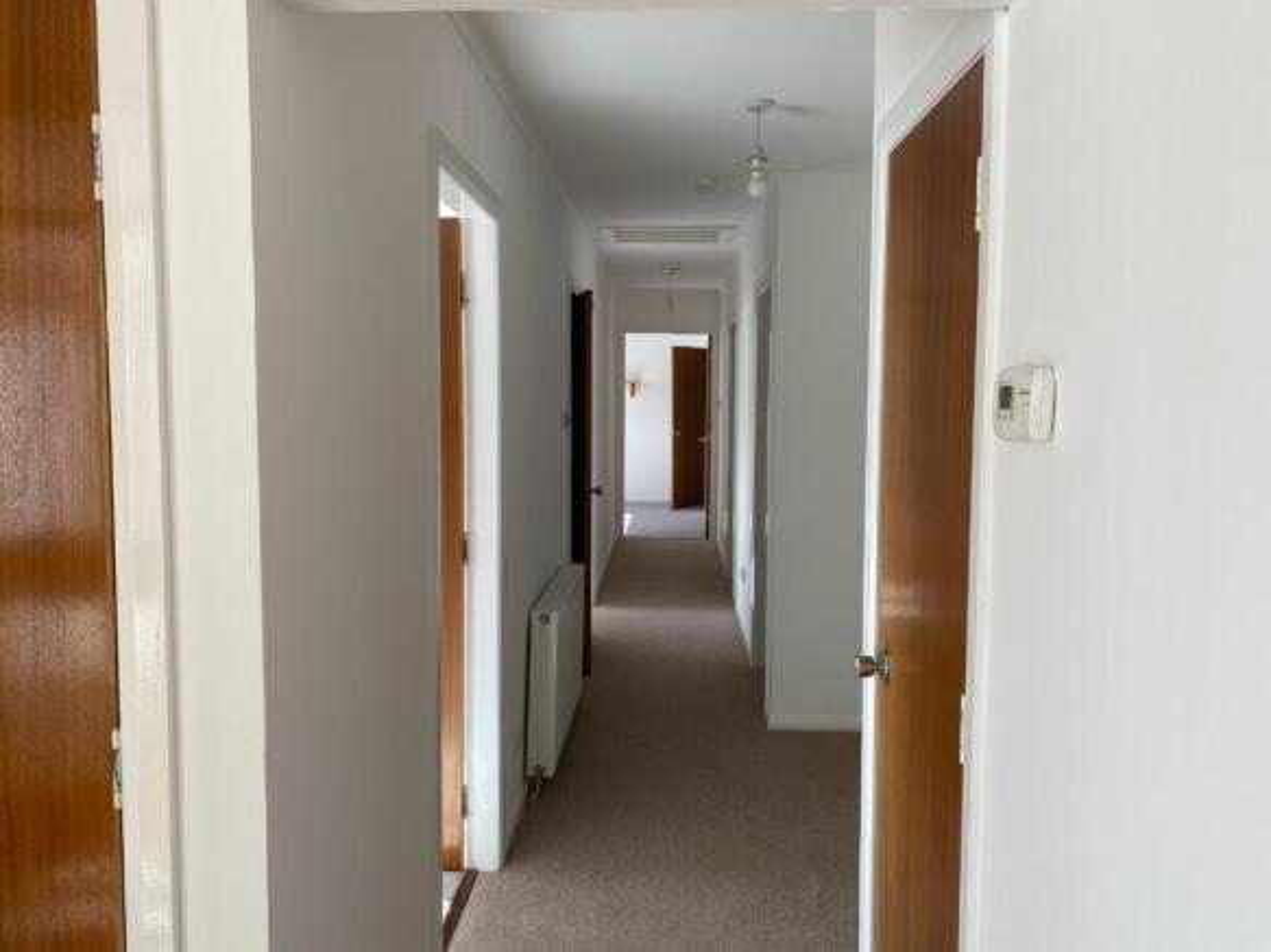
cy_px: 476
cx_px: 636
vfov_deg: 53.0
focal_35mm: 26
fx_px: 954
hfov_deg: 67.3
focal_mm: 4.25
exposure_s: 1/158
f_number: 1.8
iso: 32
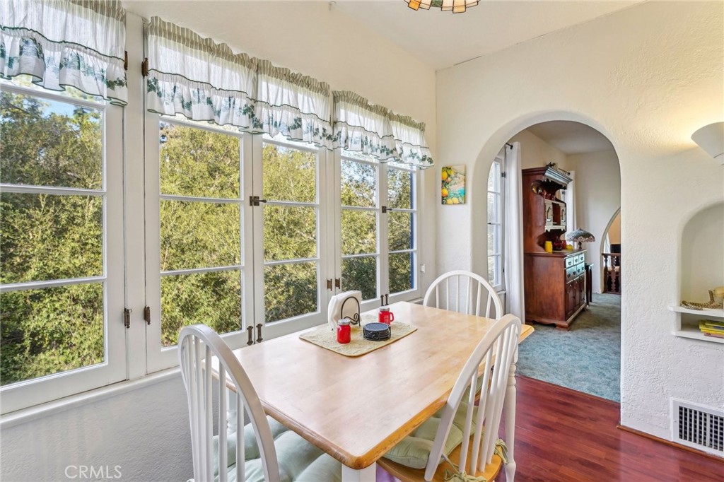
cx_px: 362
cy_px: 241
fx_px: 322
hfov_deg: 96.8
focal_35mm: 16
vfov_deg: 73.7
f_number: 8
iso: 400
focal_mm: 16
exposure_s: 1/60
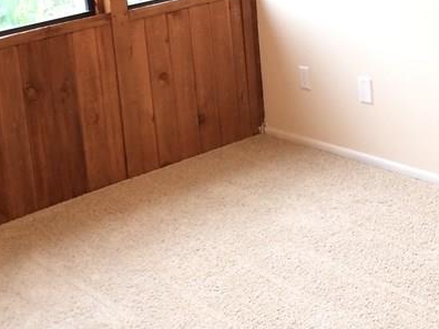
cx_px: 259
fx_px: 951
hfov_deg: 25.9
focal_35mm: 75
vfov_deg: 19.2
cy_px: 19
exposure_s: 1/30
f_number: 2.2
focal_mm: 4.15
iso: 100
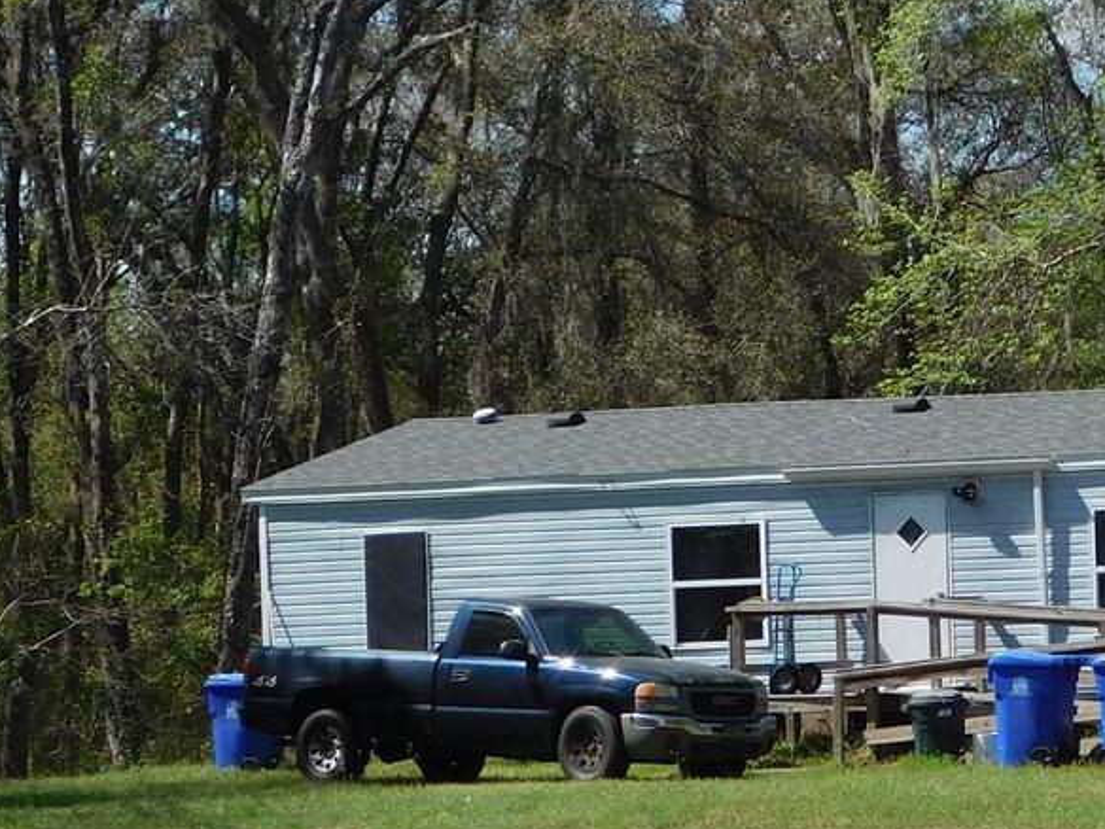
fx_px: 6991
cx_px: 1048
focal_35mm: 219
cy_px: 522
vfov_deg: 6.8
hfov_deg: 9.0
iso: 125
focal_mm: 14.2
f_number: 4.4
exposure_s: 1/800
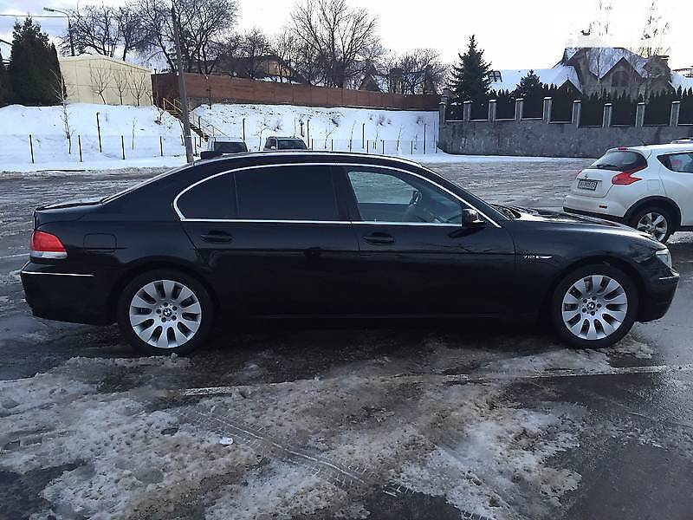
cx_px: 346
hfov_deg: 61.7
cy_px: 260
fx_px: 581
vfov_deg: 48.2
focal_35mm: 29
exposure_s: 1/30
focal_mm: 4.2
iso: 64
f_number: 2.2
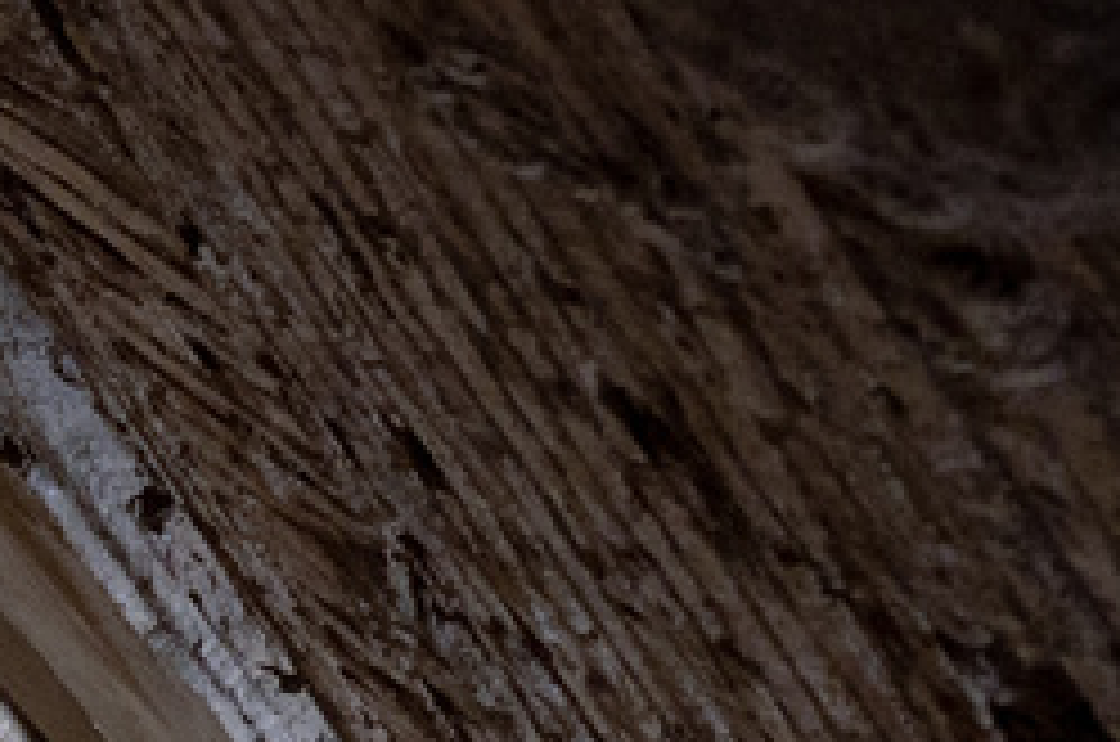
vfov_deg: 8.7
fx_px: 4533
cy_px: 1578
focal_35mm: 146
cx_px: -1430
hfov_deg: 11.8
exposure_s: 1/25
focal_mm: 24
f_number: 4
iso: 360
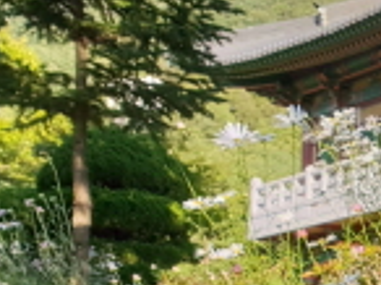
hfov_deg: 12.6
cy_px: 461
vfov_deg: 11.2
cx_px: 898
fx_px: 1374
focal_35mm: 125
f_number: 2.4
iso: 50
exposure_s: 1/219
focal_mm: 4.3
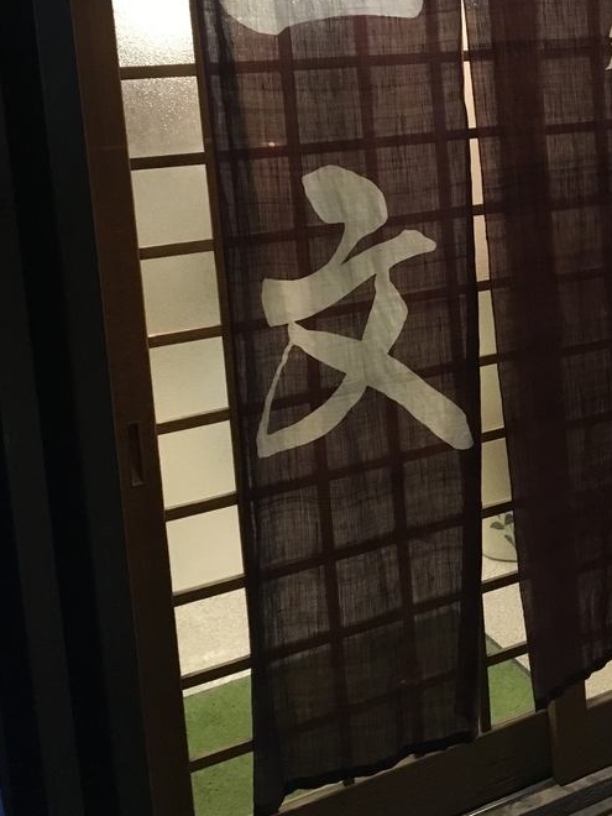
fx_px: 1061
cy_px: 203
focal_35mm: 45
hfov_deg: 31.7
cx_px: 446
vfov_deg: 40.9
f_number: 2.2
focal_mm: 4.15
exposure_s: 1/15
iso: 200
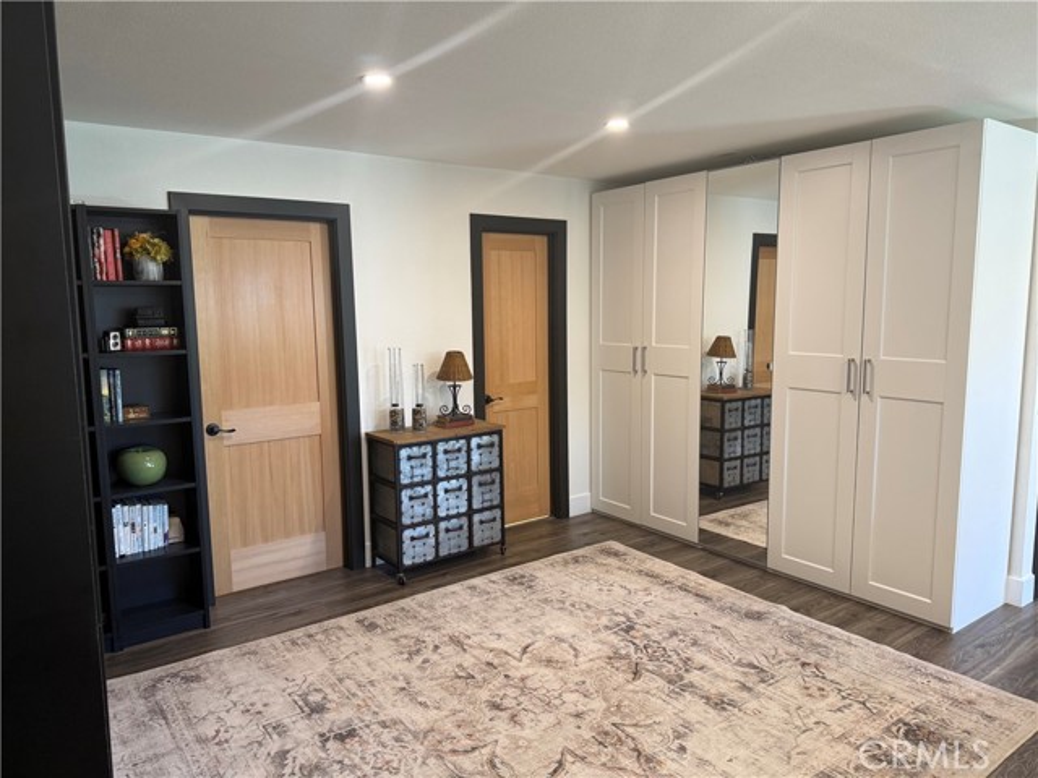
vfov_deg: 56.8
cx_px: 519
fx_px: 720
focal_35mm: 24
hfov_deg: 71.6
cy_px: 389
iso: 160
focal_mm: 6.76
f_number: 1.78
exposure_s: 1/60
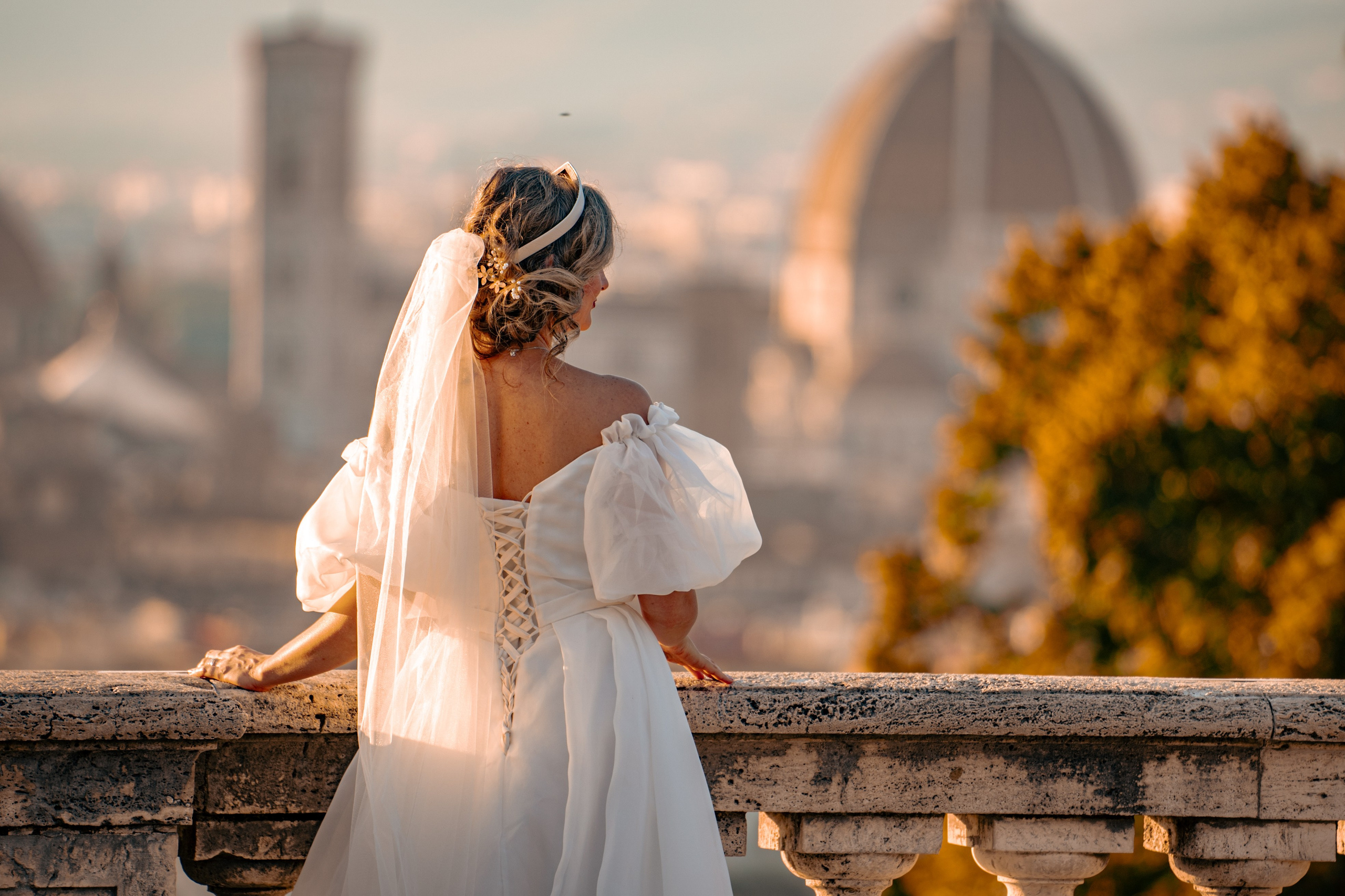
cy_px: 448
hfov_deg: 7.6
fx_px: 10087
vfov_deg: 5.1
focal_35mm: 270
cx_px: 672
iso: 50
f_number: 2.8
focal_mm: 180
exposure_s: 1/400
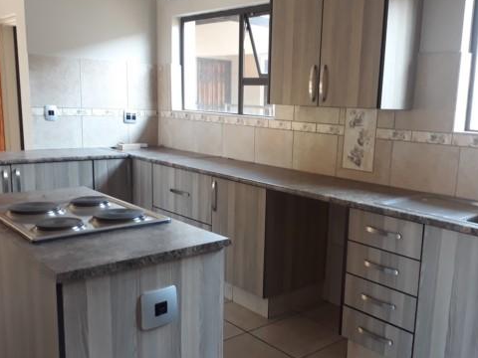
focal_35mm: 36
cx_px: 284
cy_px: 200
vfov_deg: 39.6
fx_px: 497
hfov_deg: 51.1
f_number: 1.9
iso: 100
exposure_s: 1/33
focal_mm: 3.6
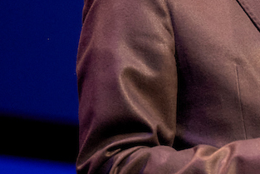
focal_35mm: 652
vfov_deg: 2.1
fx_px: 4711
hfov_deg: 3.1
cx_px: 454
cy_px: -31
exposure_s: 1/250
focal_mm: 170
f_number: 2.8
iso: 3200
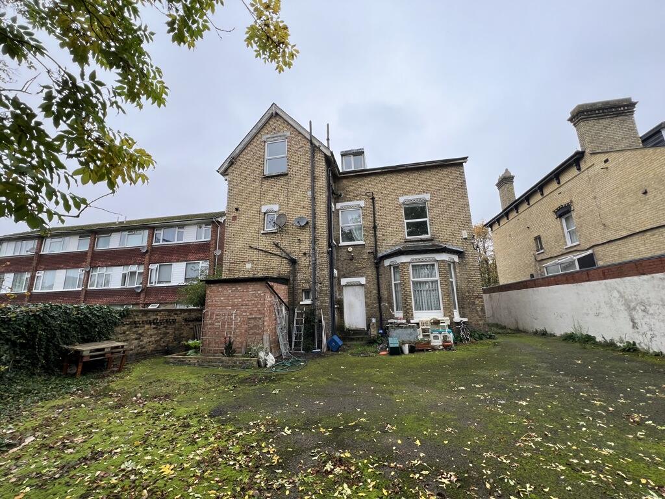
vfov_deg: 89.9
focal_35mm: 13
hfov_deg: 106.2
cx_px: 332
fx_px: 250
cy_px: 250
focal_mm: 1.57
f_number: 1.8
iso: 50
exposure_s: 1/99
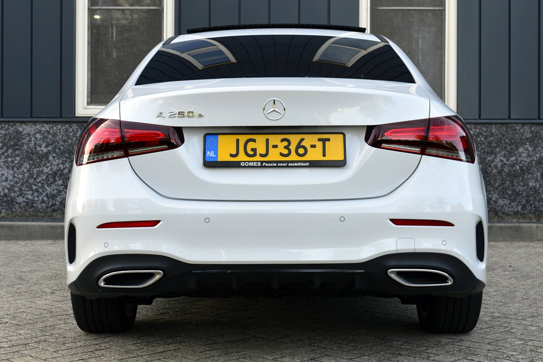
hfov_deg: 33.4
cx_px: 272
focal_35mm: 60
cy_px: 181
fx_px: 905
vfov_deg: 22.6
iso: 400
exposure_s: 1/160
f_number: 9
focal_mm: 40
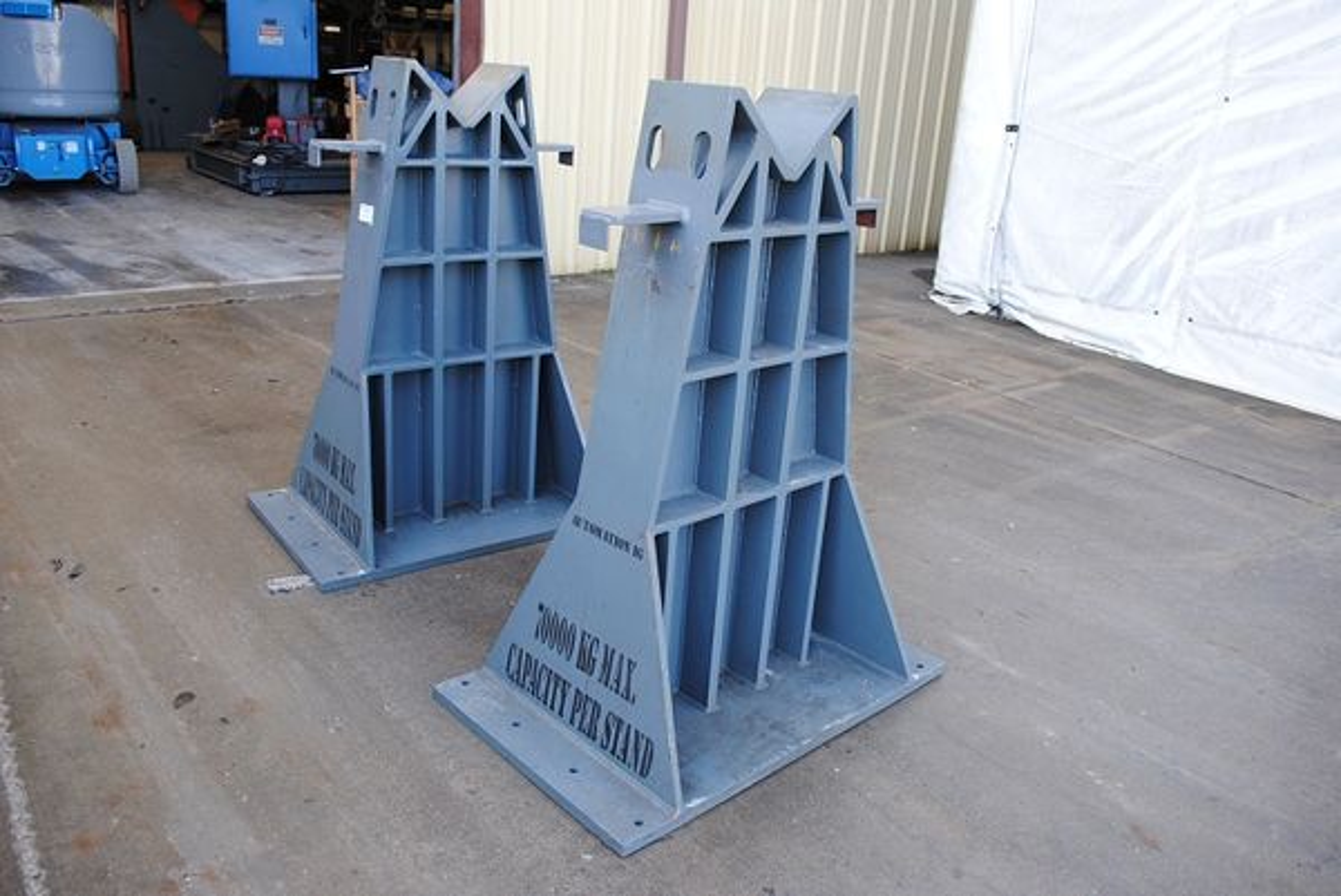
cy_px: 448
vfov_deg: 48.0
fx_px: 1006
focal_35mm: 27
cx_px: 670
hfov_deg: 67.3
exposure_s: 1/80
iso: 200
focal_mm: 18
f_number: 4.5
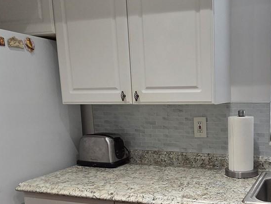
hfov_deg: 46.3
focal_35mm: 38
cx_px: 217
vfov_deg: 37.0
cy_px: 149
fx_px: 298
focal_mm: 2.2
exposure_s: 1/120
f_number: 2.2
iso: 200
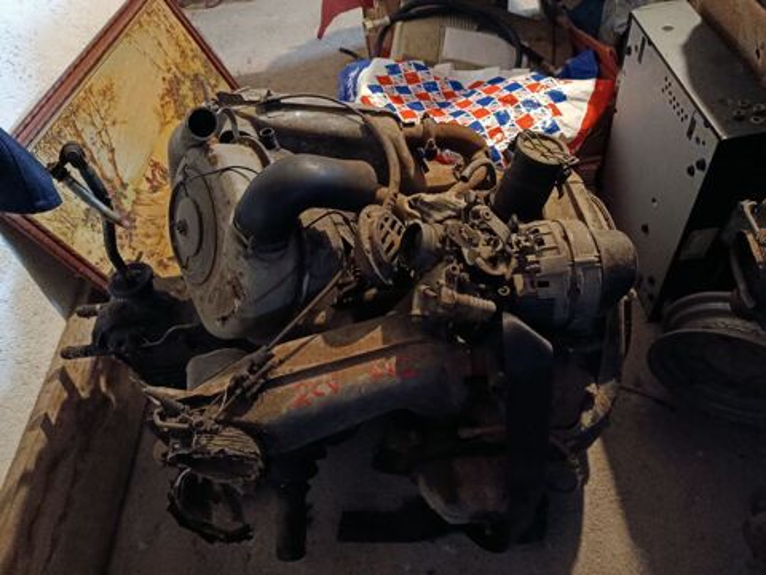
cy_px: 288
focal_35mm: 24
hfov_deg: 71.6
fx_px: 531
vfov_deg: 56.8
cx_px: 383
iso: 4609
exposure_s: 1/16.7
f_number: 1.7
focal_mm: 5.24
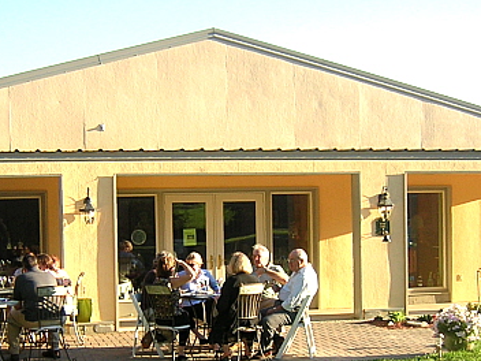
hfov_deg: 42.0
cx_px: 215
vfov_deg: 32.0
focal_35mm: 45
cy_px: 224
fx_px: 625
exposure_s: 1/318
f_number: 2.6
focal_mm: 4.7
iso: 100
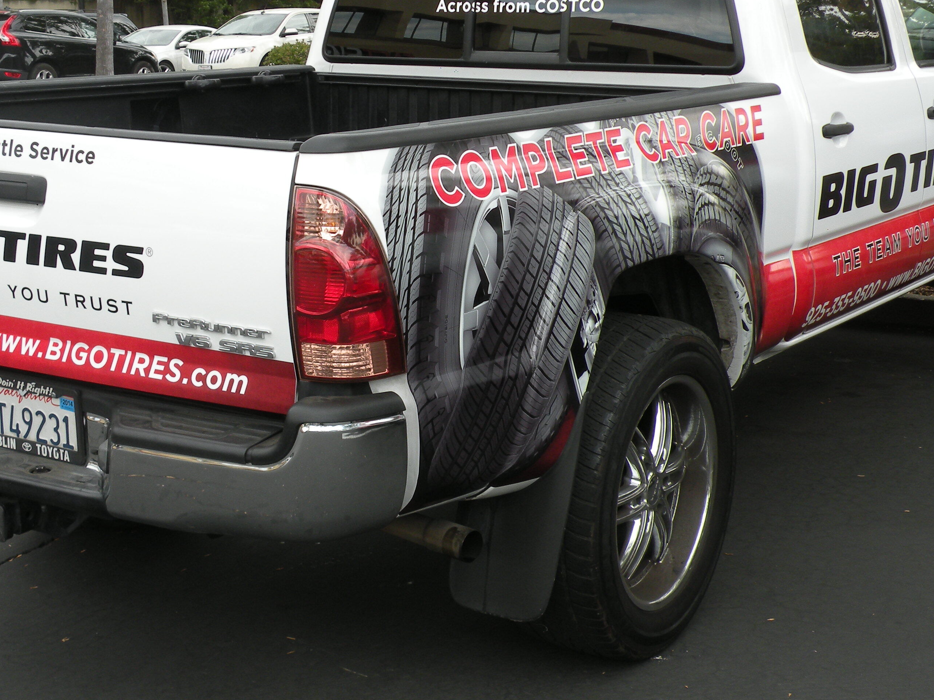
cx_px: 432
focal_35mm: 60
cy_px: 279
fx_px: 1619
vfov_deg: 24.4
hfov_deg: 32.2
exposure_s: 1/73
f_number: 4
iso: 64
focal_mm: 7.4
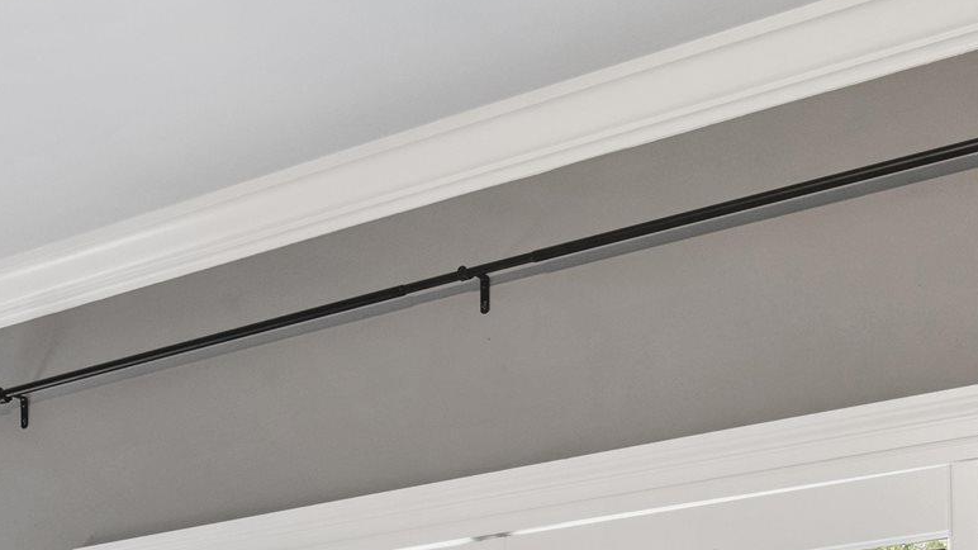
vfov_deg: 14.3
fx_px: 1945
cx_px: -128
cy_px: 976
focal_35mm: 75
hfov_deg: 25.9
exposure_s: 1/5
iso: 200
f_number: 11
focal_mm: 18
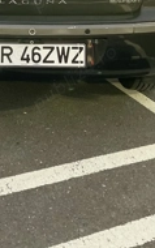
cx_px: 29
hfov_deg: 22.1
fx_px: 391
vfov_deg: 32.3
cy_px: 0
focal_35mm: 58
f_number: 1.6
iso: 500
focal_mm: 4.2
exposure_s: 1/60
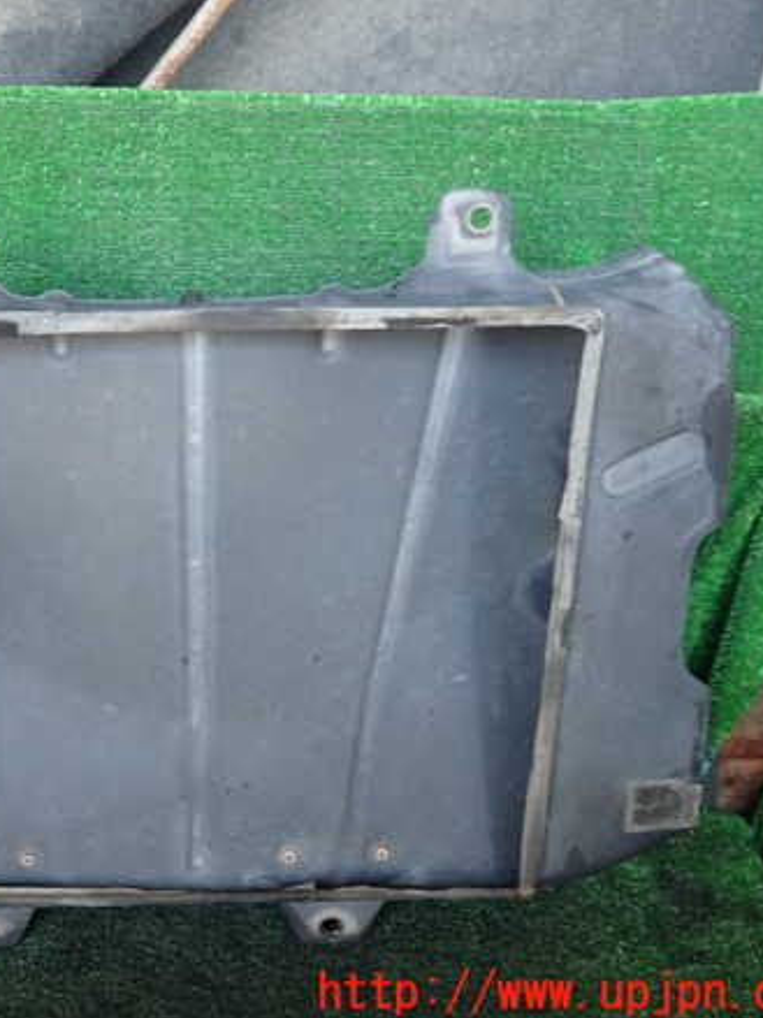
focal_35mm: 41
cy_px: 501
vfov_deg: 45.8
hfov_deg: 34.0
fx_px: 1206
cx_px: 146
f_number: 2.3
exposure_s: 1/40
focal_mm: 5.4
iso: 200
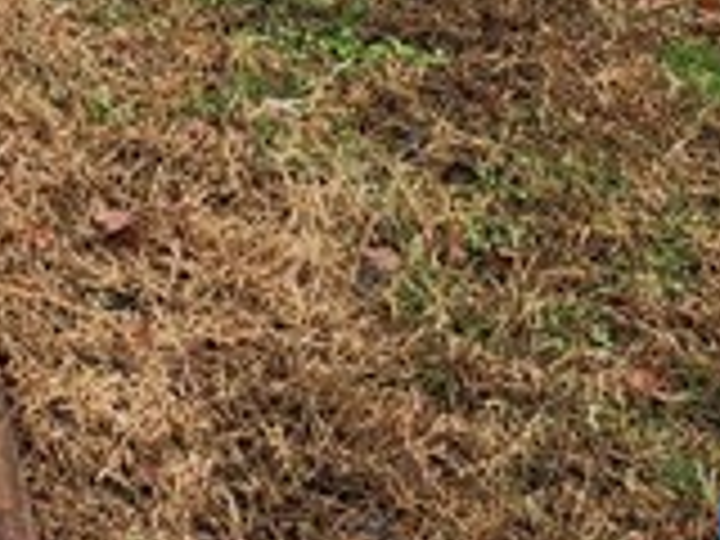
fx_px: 3058
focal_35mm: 147
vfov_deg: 8.5
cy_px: -1084
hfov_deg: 12.1
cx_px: -666
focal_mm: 5.54
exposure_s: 1/450
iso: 25
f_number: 1.8
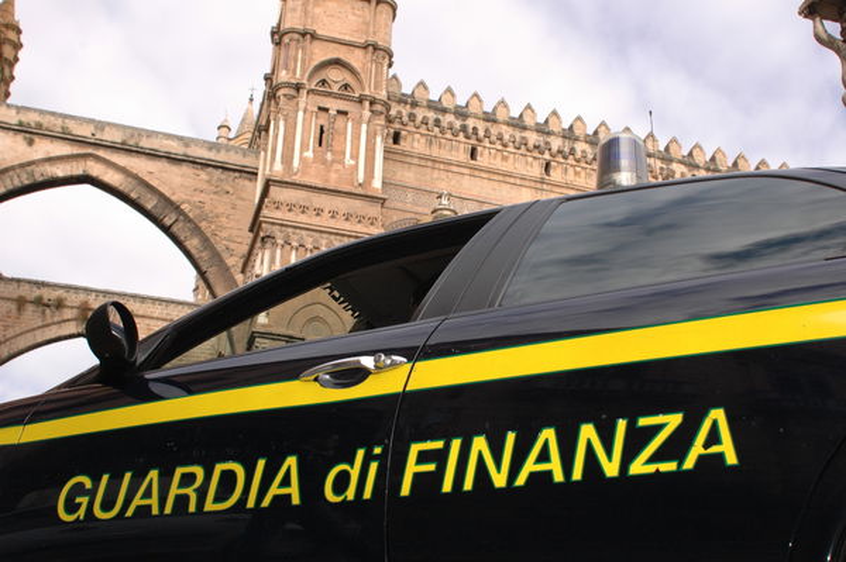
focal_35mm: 42
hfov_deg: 46.4
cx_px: 423
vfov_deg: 31.8
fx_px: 986
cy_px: 281
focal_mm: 28
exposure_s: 1/500
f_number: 8
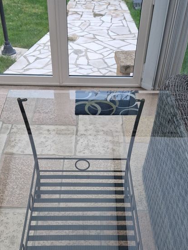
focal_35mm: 42
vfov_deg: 43.9
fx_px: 304
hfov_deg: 34.3
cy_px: 175
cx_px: 90
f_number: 1.8
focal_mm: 5.4
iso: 64
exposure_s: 1/100
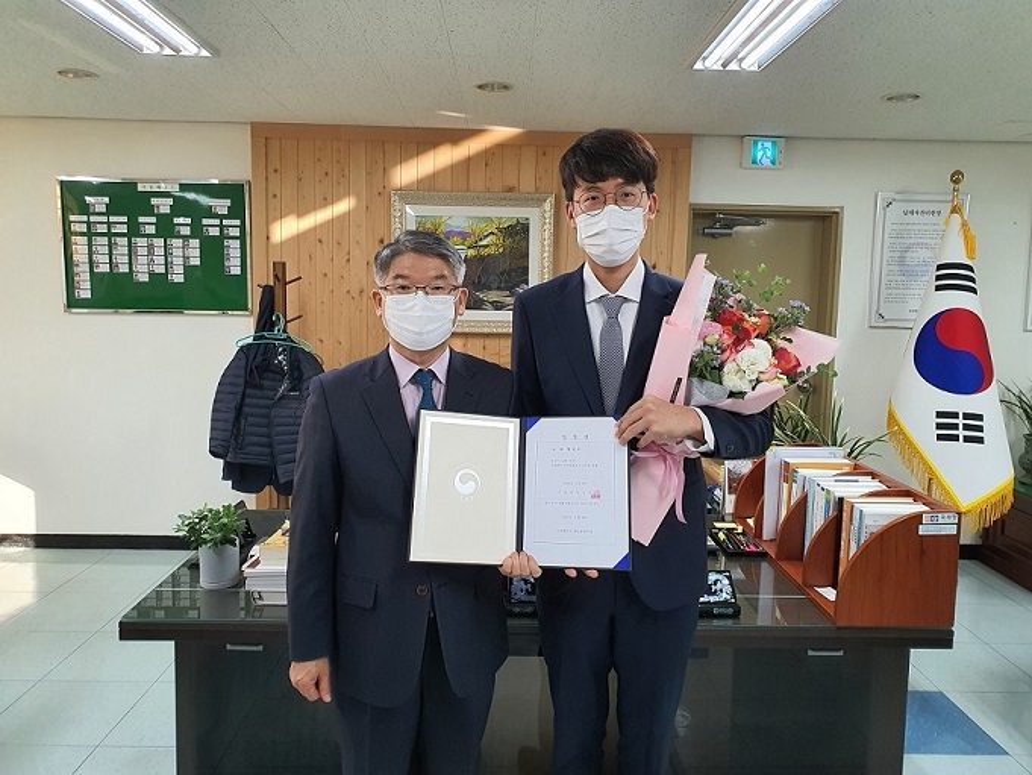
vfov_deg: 53.1
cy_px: 388
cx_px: 516
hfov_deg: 67.3
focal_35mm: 26
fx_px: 775
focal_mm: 4.3
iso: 200
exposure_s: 1/120
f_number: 2.4
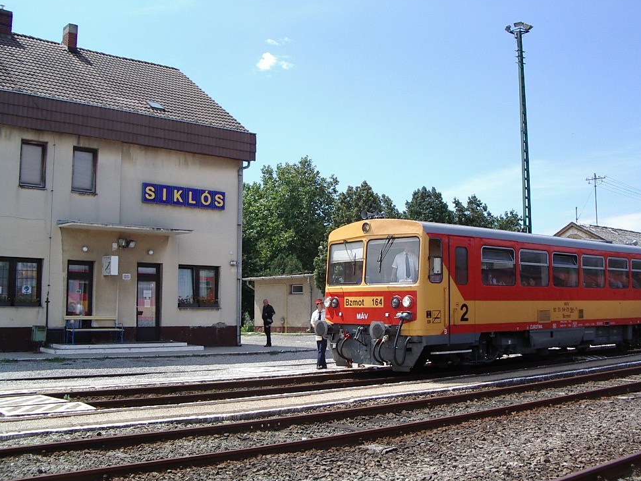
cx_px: 323
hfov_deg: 46.8
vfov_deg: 36.0
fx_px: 741
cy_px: 233
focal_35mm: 40
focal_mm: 5.8
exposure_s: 1/250
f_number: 4.8
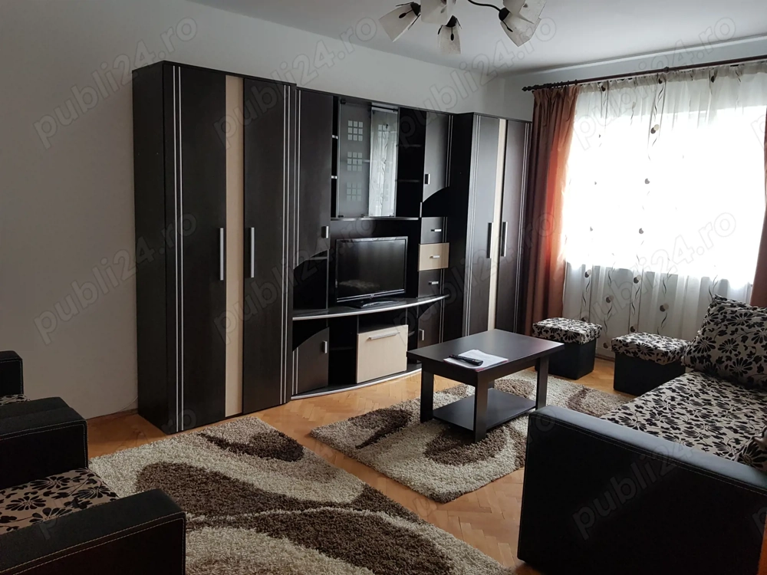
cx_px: 384
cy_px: 288
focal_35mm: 26
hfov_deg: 67.3
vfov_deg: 53.1
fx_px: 576
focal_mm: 4.2
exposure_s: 1/50
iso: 125
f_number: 1.7
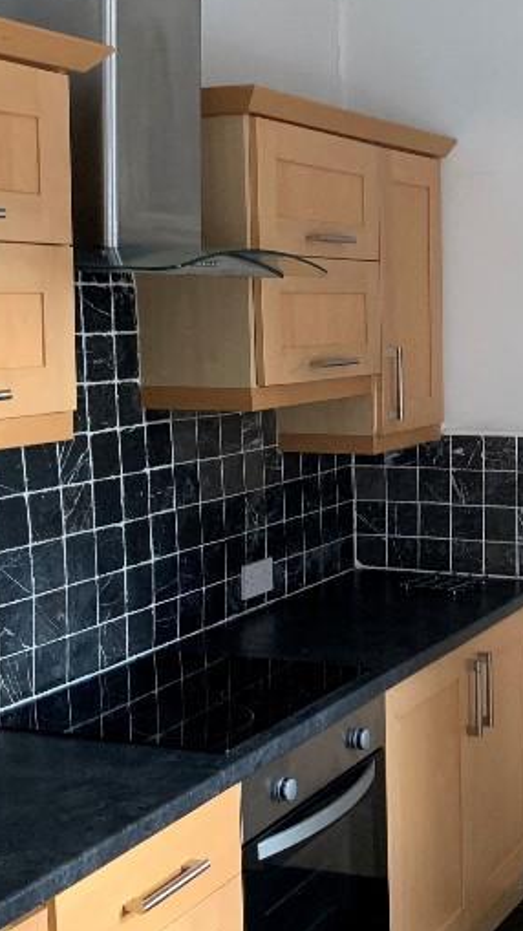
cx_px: 444
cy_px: 499
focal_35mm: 57
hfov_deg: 20.7
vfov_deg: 36.6
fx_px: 1406
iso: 100
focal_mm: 4.25
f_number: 1.8
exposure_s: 1/76
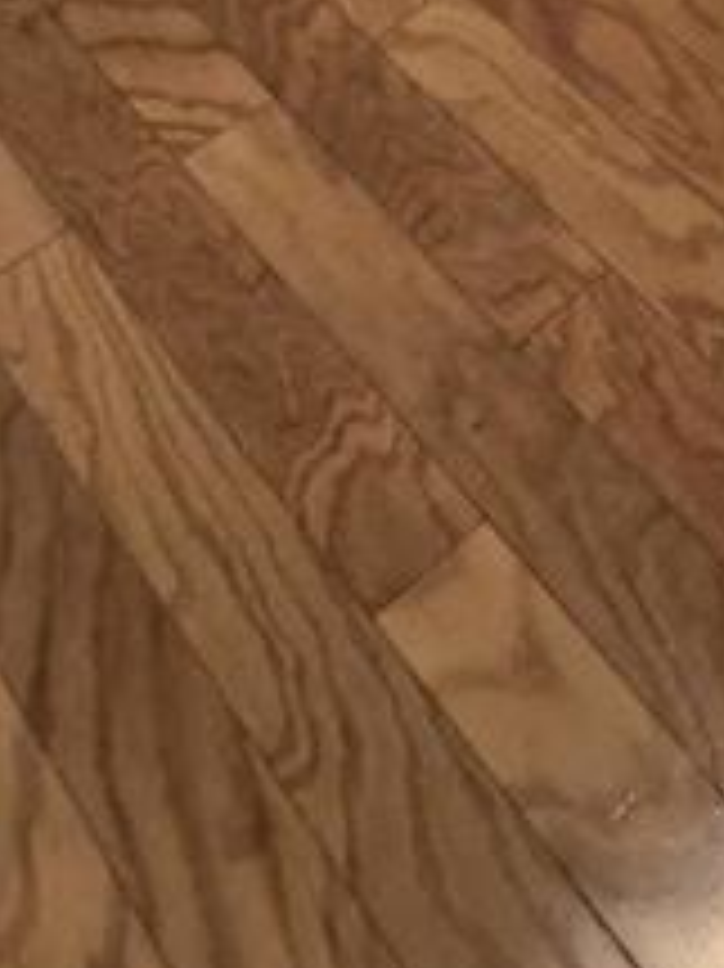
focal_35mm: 62
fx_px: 1731
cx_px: 1646
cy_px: -1198
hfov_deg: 15.5
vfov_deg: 16.7
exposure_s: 1/60
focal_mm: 2.2
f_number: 2.2
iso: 125
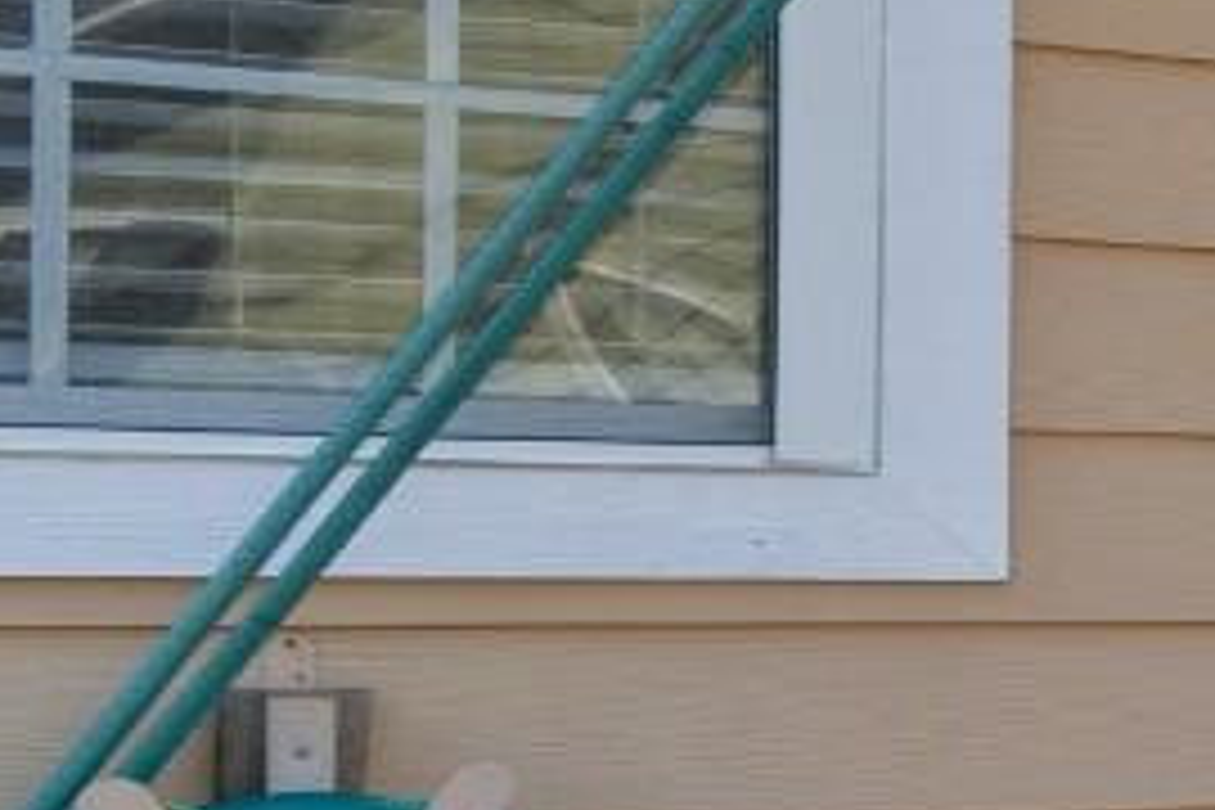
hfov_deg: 12.3
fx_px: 3037
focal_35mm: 90
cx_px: 3456
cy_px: 531
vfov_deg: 15.2
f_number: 4.5
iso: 100
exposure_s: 1/80
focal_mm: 10
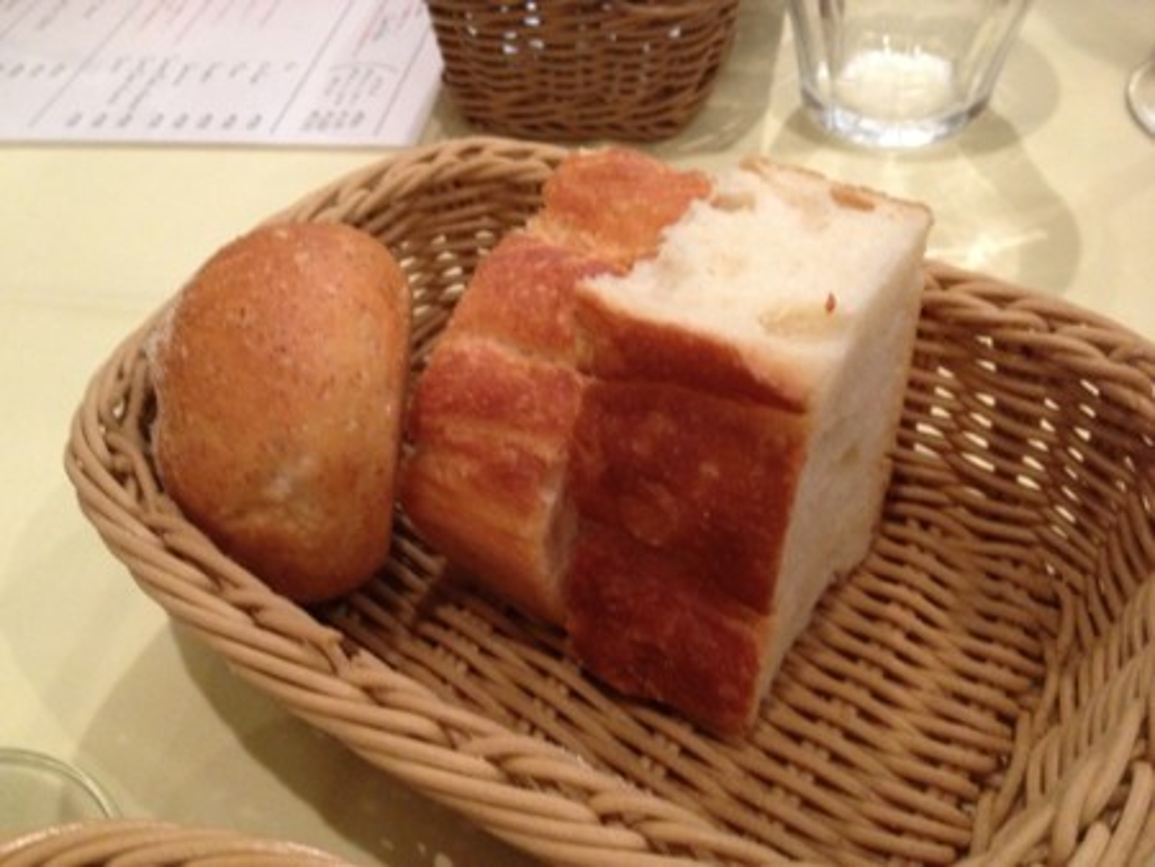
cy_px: 434
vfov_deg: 40.7
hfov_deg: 52.6
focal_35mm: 35
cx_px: 578
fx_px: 1168
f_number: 2.4
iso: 400
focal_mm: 4.28
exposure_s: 1/17
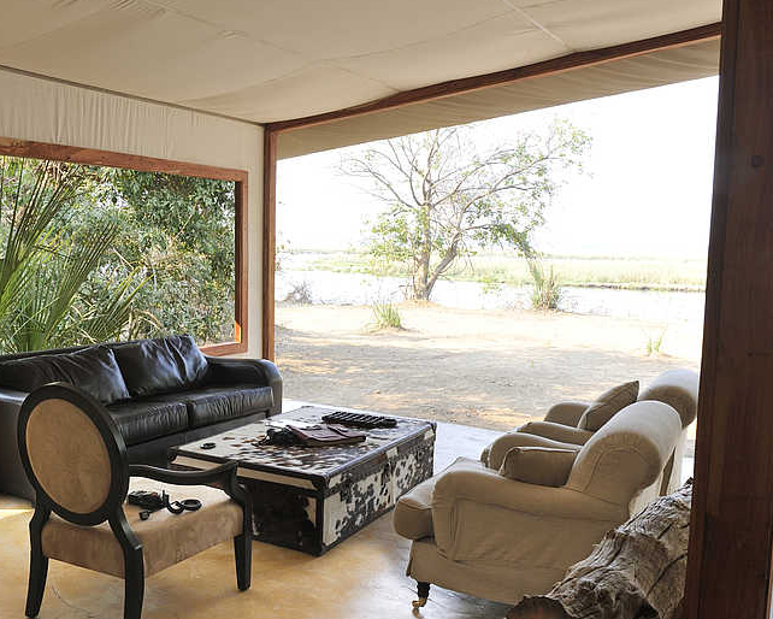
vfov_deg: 41.2
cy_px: 325
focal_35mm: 36
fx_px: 824
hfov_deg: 50.0
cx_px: 321
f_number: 10
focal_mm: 28
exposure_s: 1/25
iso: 400
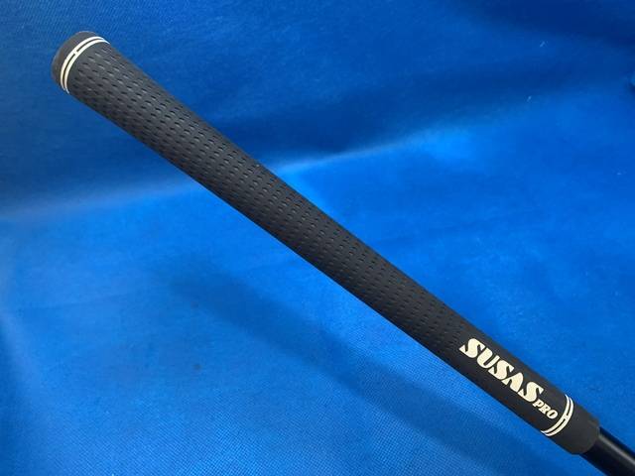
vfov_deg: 53.1
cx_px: 318
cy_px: 238
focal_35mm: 26
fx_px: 477
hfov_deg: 67.3
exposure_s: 1/60
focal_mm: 4.25
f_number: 1.8
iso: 100
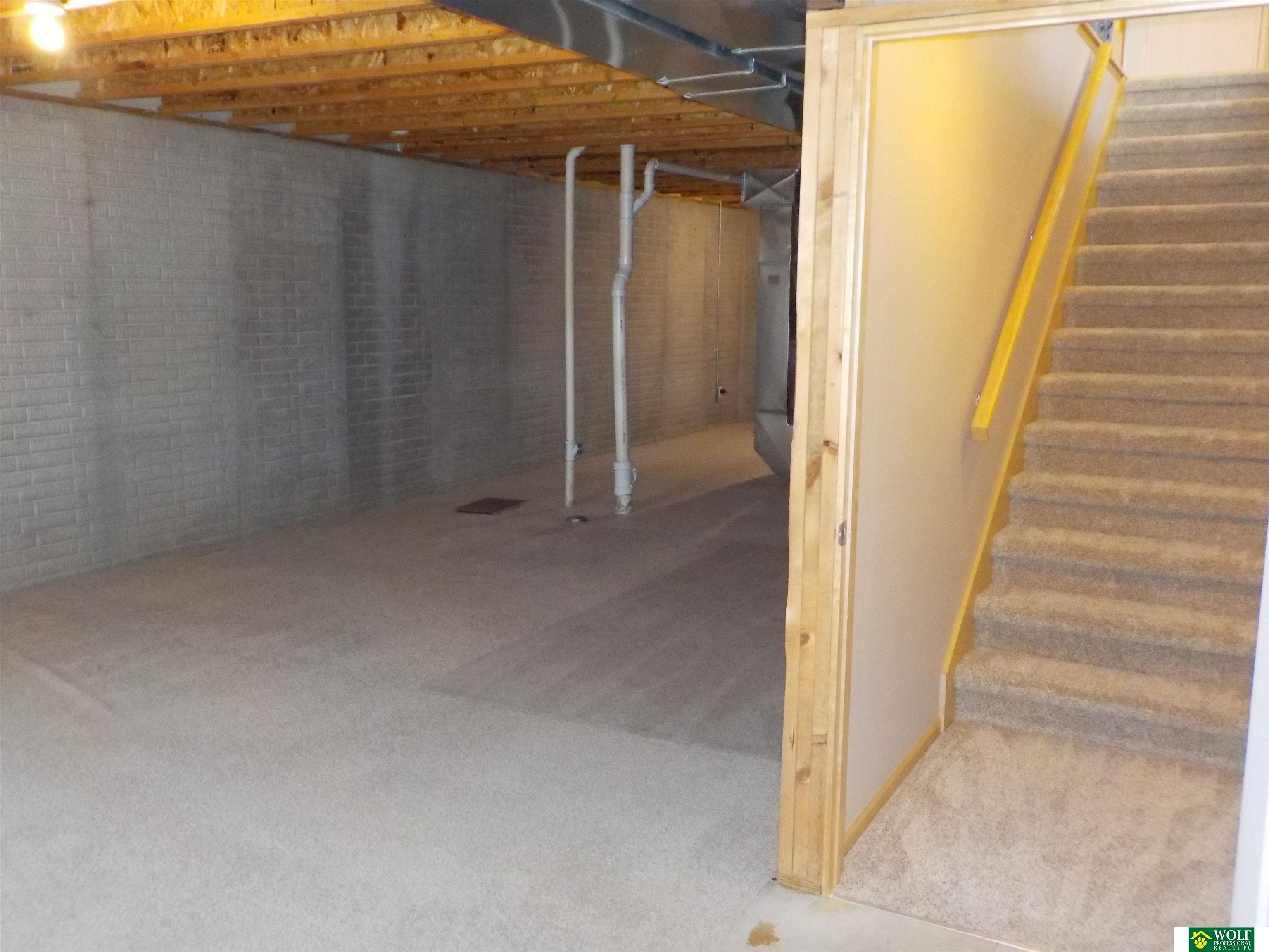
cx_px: 634
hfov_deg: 60.0
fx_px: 1100
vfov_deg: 46.8
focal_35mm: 30
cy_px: 476
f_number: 3.3
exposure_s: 1/30
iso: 500
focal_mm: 4.1
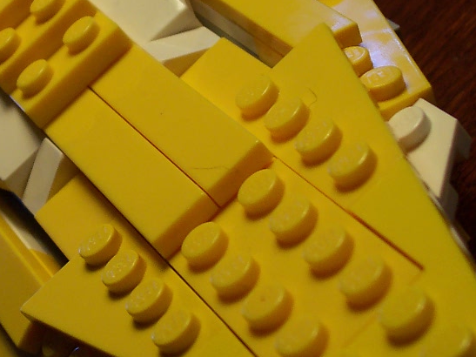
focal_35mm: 125
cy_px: 96
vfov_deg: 11.8
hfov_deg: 15.7
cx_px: 96
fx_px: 1718
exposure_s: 1/45
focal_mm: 8.6
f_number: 3.4
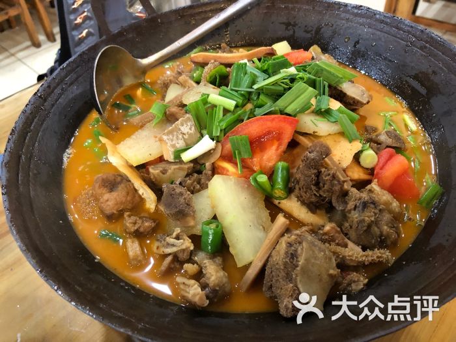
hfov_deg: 61.7
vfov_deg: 48.2
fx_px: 382
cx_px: 228
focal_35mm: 29
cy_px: 171
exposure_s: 1/7
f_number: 1.8
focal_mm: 3.99
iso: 80
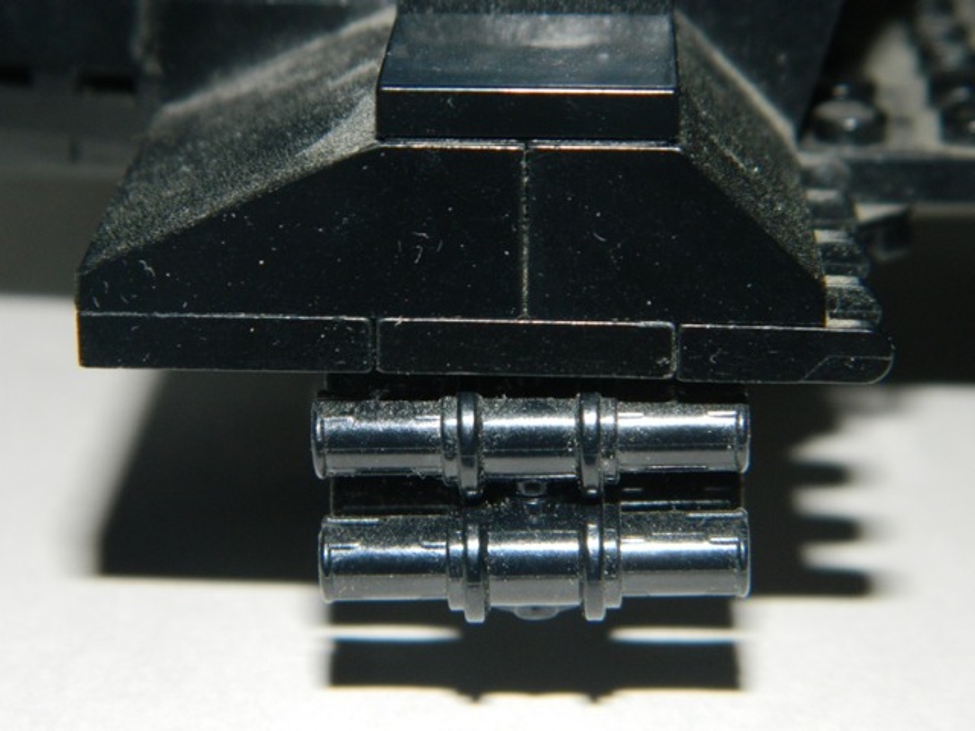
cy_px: 366
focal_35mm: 103
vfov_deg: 14.4
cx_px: 488
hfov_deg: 19.1
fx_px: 2901
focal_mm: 18.6
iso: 200
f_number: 12.6
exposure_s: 1/60
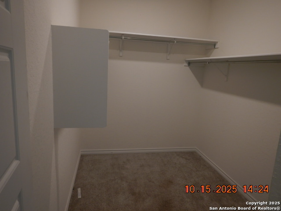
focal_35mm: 24
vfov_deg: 56.8
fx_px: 195
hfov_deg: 71.6
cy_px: 106
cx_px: 140
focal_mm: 4.3
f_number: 2.8
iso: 125
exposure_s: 1/40
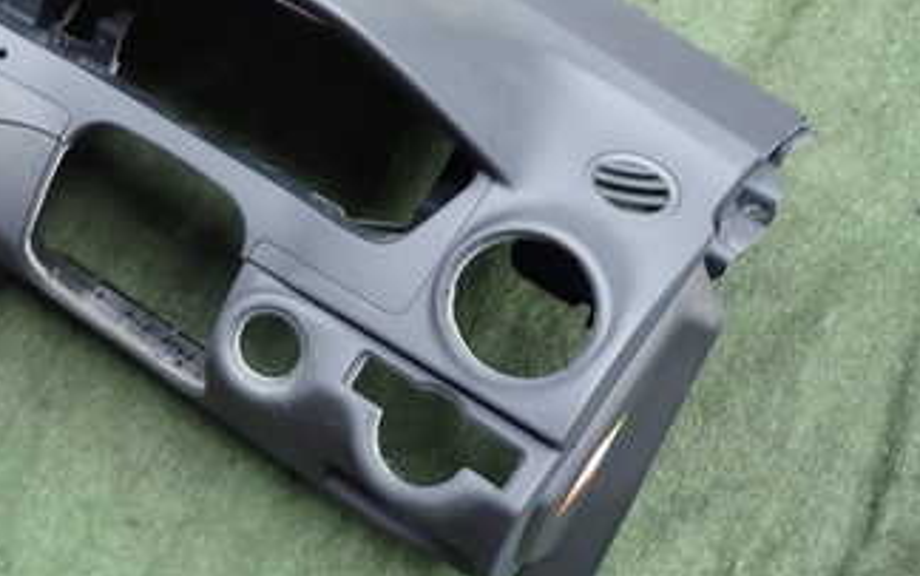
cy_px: 133
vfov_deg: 26.0
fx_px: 1229
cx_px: 102
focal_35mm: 49
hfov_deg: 38.4
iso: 100
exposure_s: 1/80
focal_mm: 4.5
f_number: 2
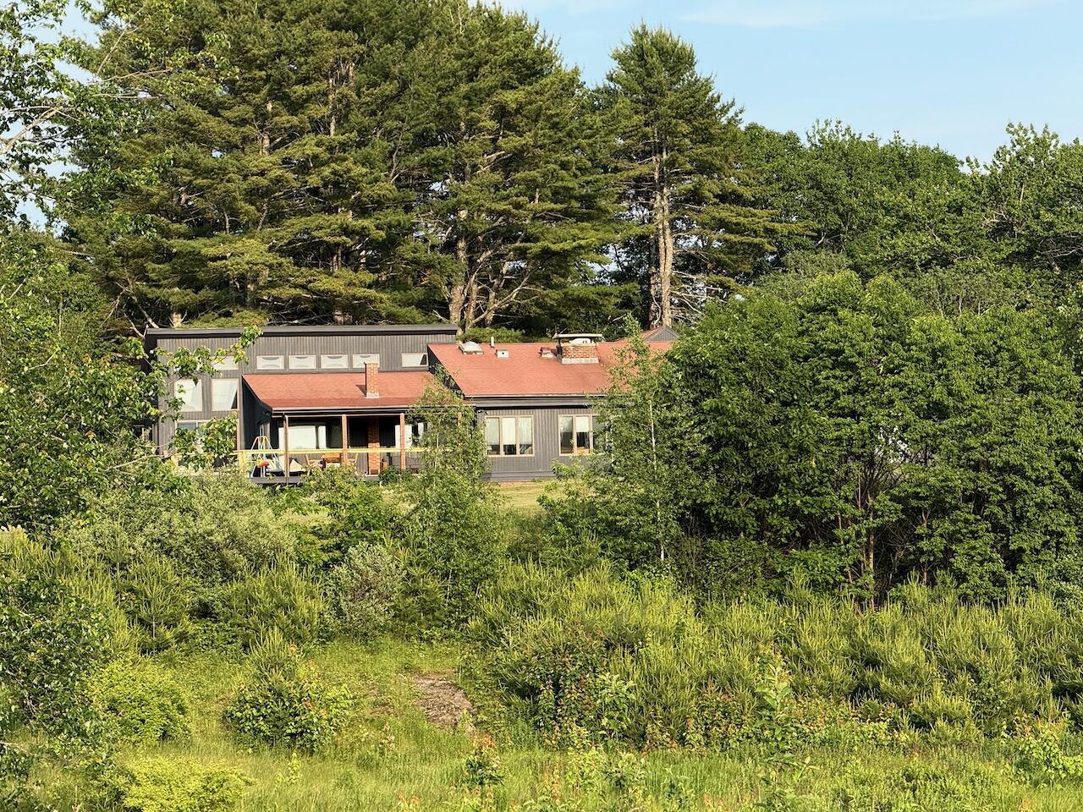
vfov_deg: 12.3
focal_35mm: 120
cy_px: 406
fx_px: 3754
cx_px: 542
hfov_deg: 16.4
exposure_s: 1/586
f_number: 2.8
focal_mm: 15.66
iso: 64
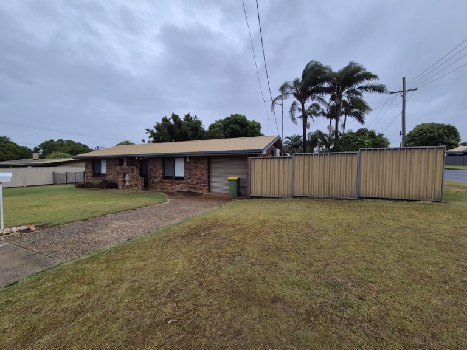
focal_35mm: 13
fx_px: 175
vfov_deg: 89.9
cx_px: 234
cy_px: 175
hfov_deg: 106.2
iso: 50
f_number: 2.2
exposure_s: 1/3600
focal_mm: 2.2
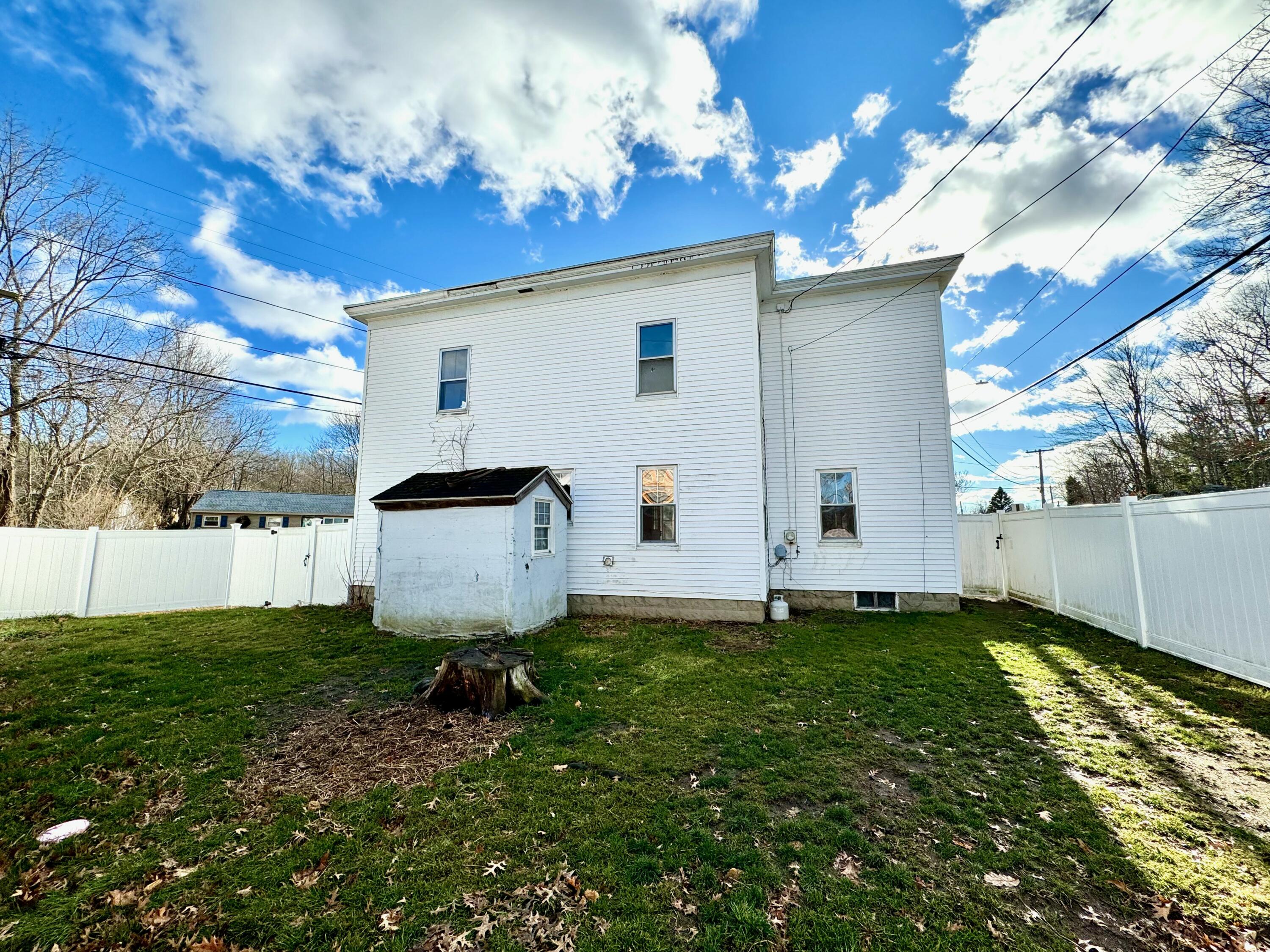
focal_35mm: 14
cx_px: 635
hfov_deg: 102.1
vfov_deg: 85.7
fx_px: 514
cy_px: 476
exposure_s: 1/1506
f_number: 2.2
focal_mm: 2.22
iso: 50
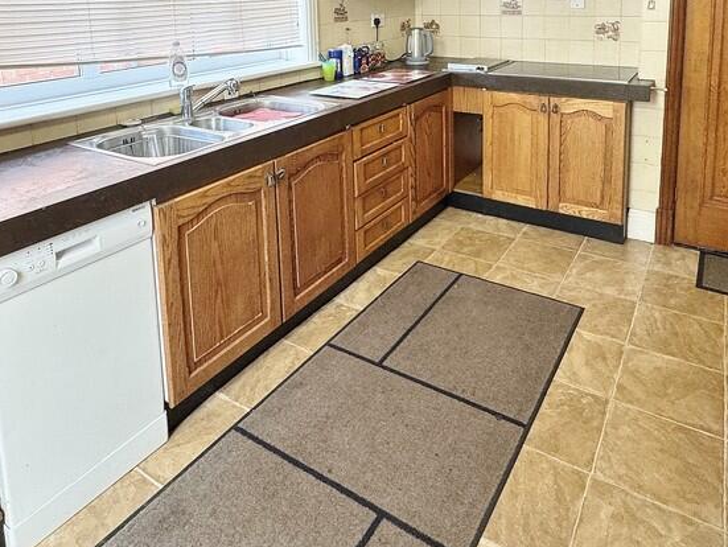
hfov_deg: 67.2
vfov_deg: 48.0
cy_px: 61
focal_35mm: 26
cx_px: 391
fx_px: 547
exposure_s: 1/99
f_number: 2.2
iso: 125
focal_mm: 2.22
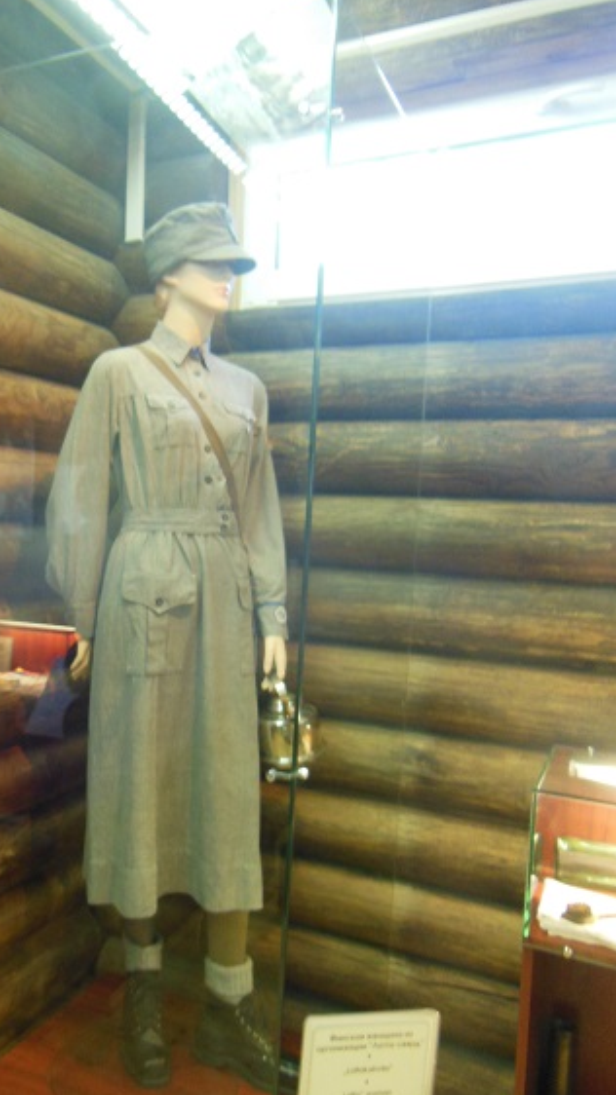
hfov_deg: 36.9
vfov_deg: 62.6
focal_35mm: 31
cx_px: 156
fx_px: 900
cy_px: 575
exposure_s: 1/6
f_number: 3.5
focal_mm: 4.5
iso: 400
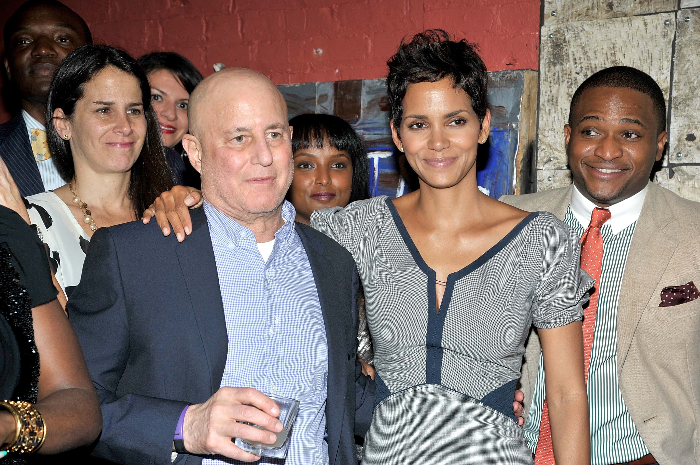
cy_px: 232
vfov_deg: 14.4
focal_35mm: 95
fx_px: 1846
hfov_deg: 21.5
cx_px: 350
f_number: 7.1
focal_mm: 95
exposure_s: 1/160
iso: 800
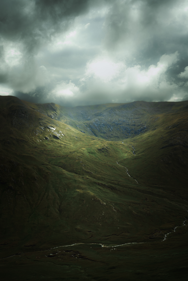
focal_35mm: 40
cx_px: 94
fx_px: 313
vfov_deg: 48.5
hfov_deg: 33.4
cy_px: 140
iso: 125
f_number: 20
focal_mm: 40
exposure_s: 1/40
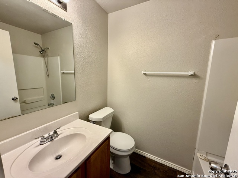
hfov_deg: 102.1
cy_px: 89
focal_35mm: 14
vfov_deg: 85.7
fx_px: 96
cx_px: 119
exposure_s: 1/60
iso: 200
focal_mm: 2.22
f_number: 2.2
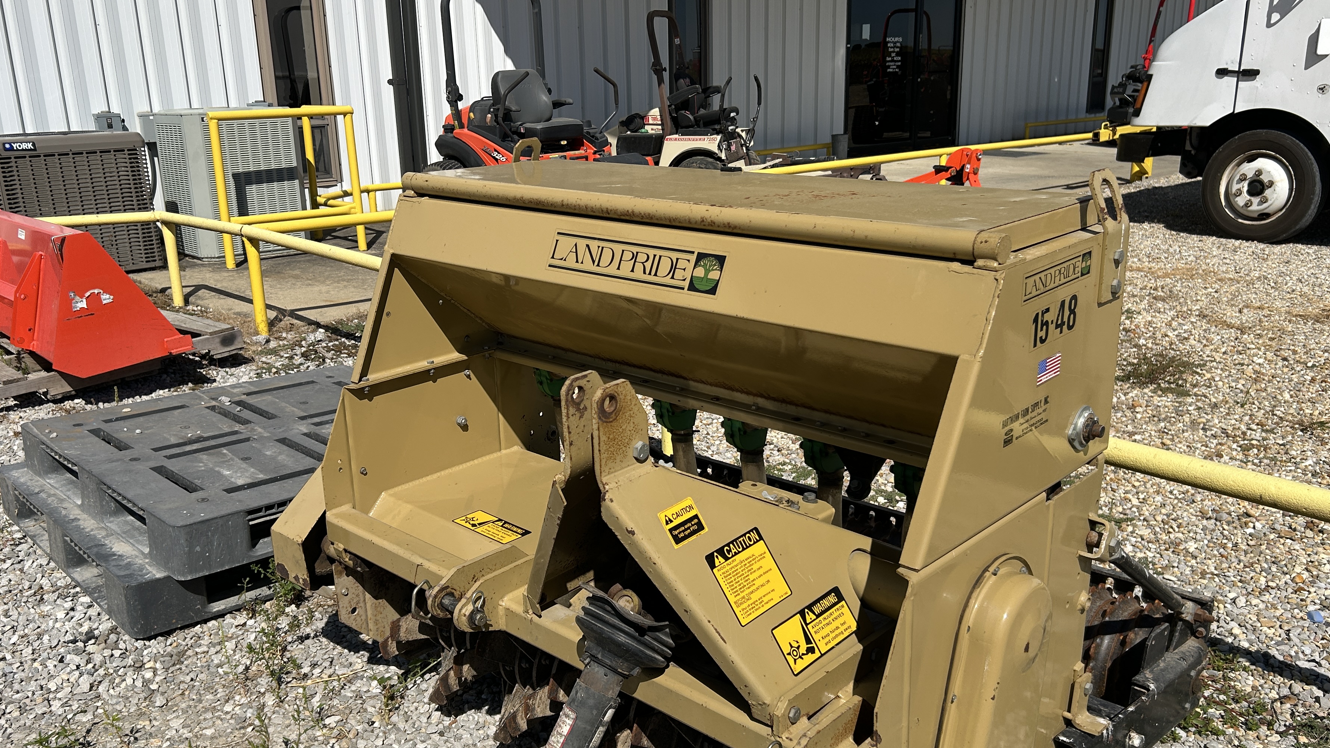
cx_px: 633
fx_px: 1129
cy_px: 428
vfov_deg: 36.6
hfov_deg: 61.0
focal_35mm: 32
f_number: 1.5
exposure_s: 1/7463
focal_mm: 5.7
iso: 50
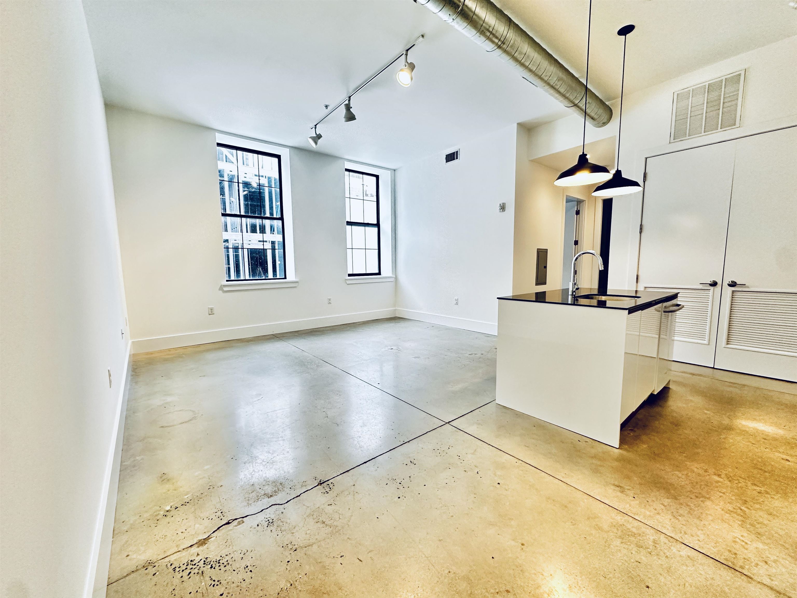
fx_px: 322
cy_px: 299
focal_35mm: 14
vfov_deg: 85.7
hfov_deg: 102.1
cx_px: 398
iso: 320
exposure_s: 1/120
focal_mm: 2.22
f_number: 2.2
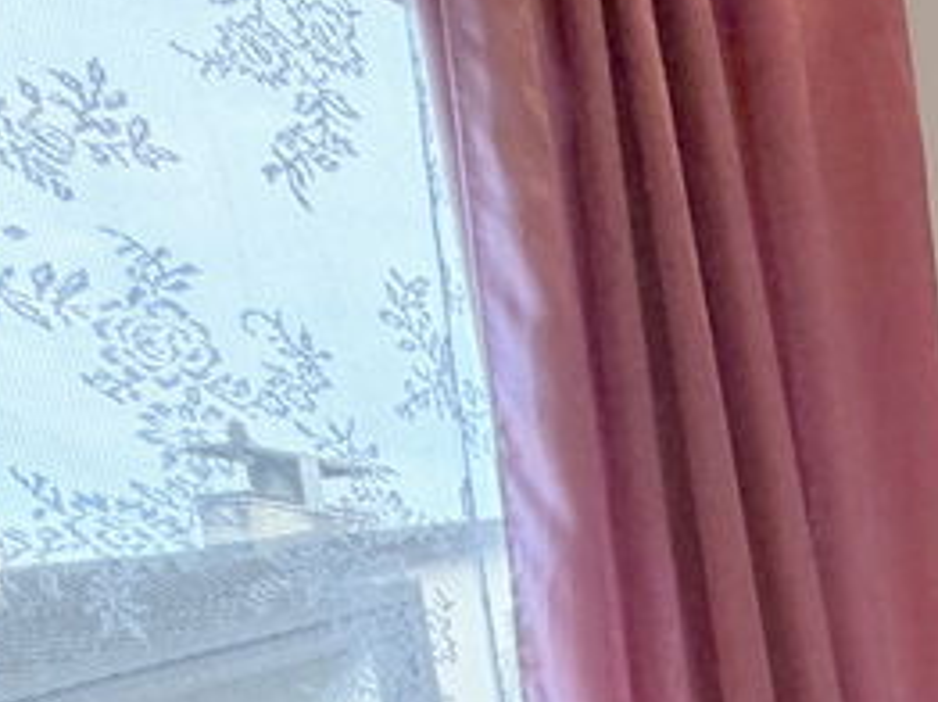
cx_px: 1742
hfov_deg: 20.9
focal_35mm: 57
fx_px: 1543
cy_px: 1203
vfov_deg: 19.9
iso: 200
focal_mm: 2.22
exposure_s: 1/100
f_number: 2.2
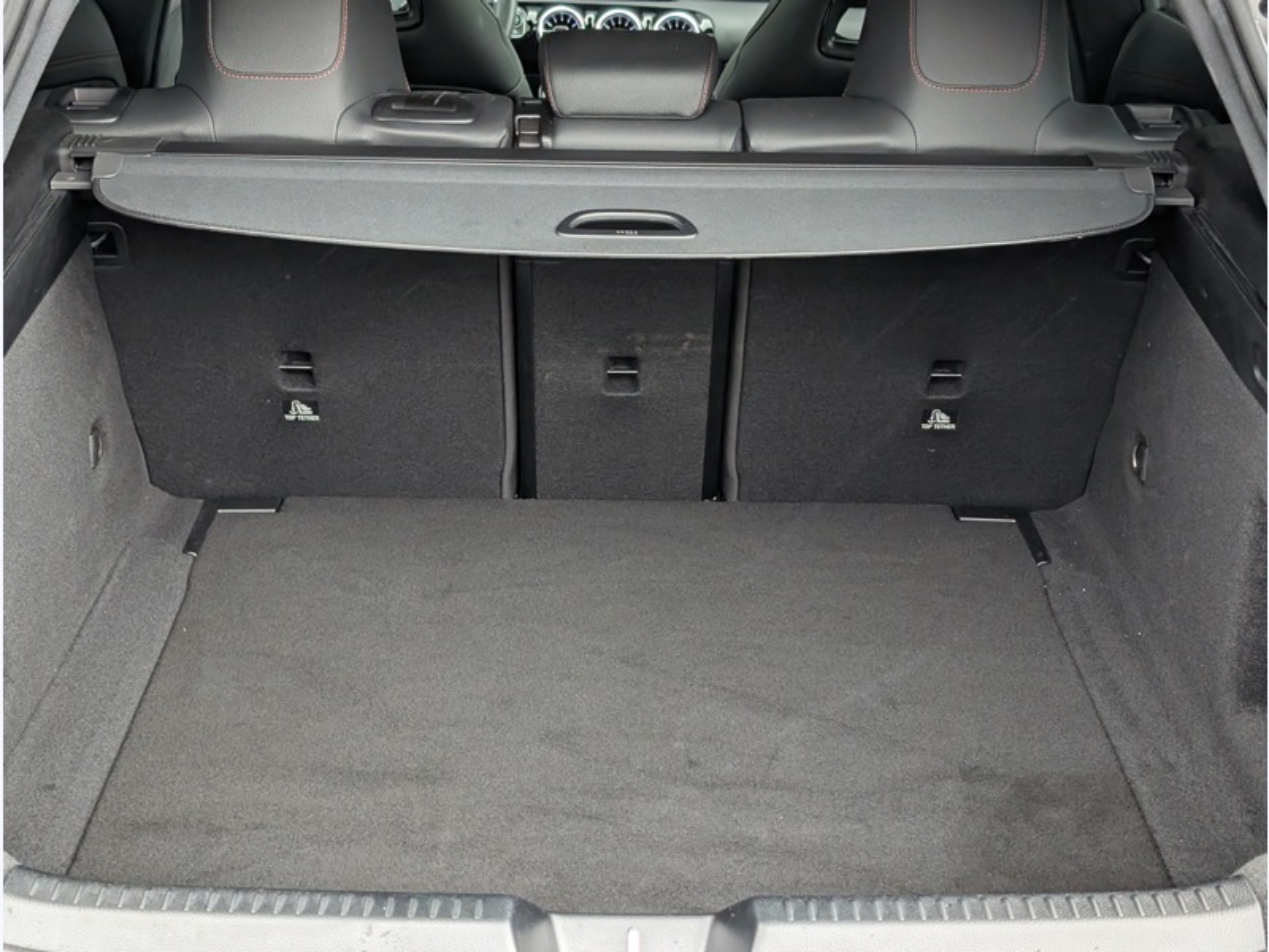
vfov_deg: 29.7
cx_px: 634
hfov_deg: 38.9
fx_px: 1796
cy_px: 476
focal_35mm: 49
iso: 297
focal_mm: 6.9
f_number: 1.68
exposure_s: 1/161
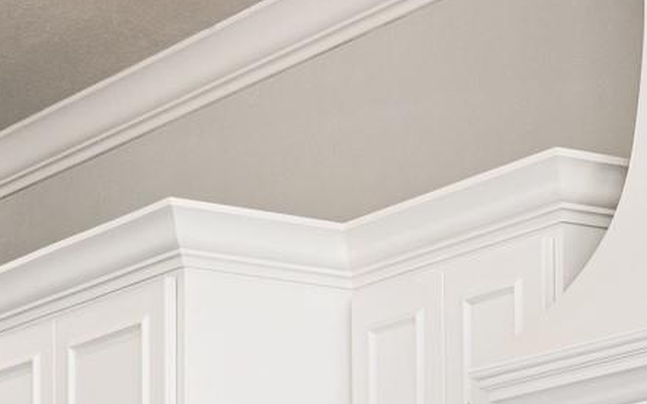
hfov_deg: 13.9
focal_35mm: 150
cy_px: 880
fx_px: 2645
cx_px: 247
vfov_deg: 8.2
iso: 640
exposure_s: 1/20
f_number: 8
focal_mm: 32
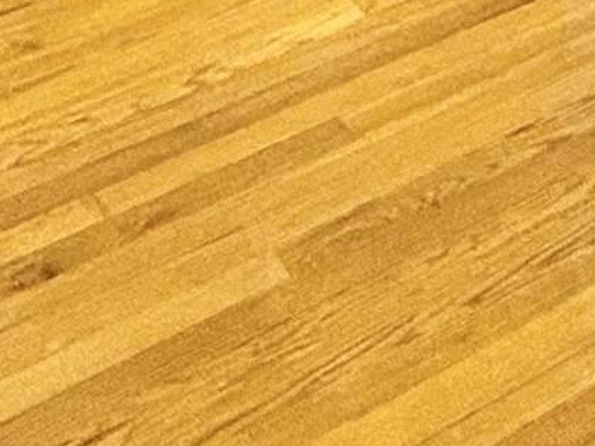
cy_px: -1054
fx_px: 1752
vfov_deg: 9.5
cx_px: 926
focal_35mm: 102
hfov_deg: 17.2
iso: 320
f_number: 2.2
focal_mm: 2.22
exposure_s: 1/60
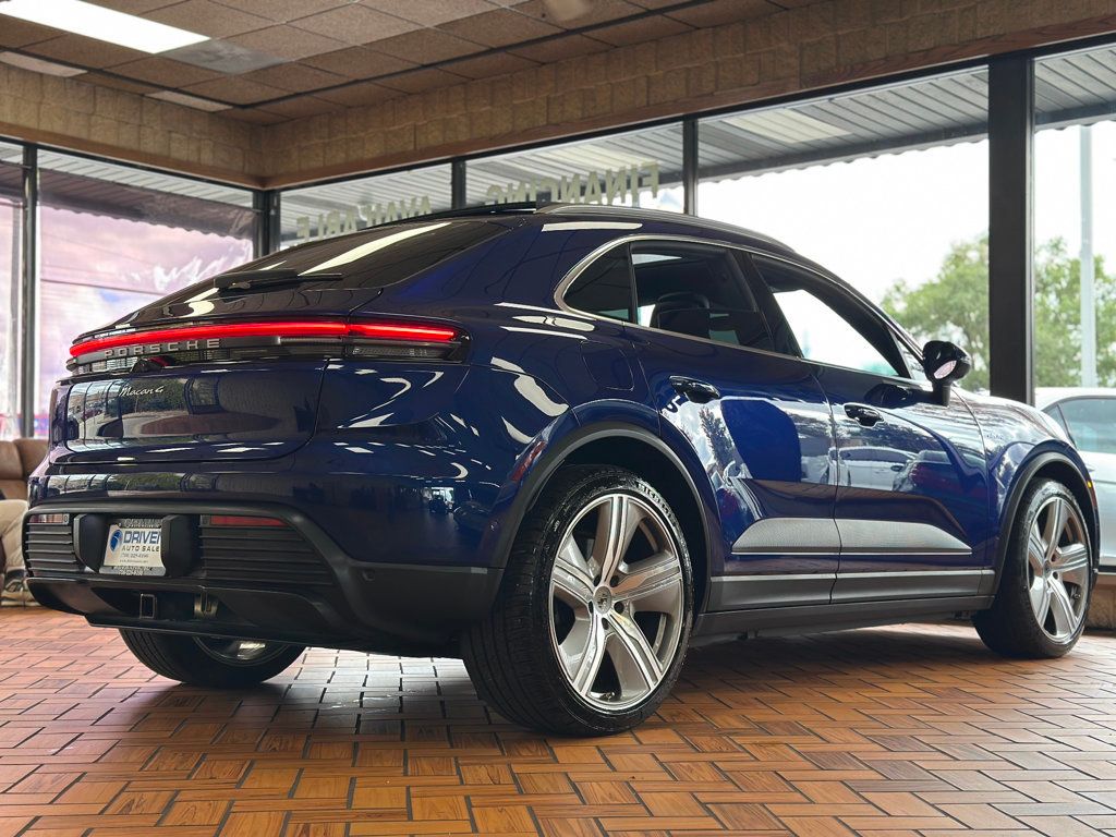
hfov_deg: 39.7
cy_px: 418
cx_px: 558
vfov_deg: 30.3
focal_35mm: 48
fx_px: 1547
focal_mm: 6.86
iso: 80
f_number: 1.78
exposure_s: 1/170
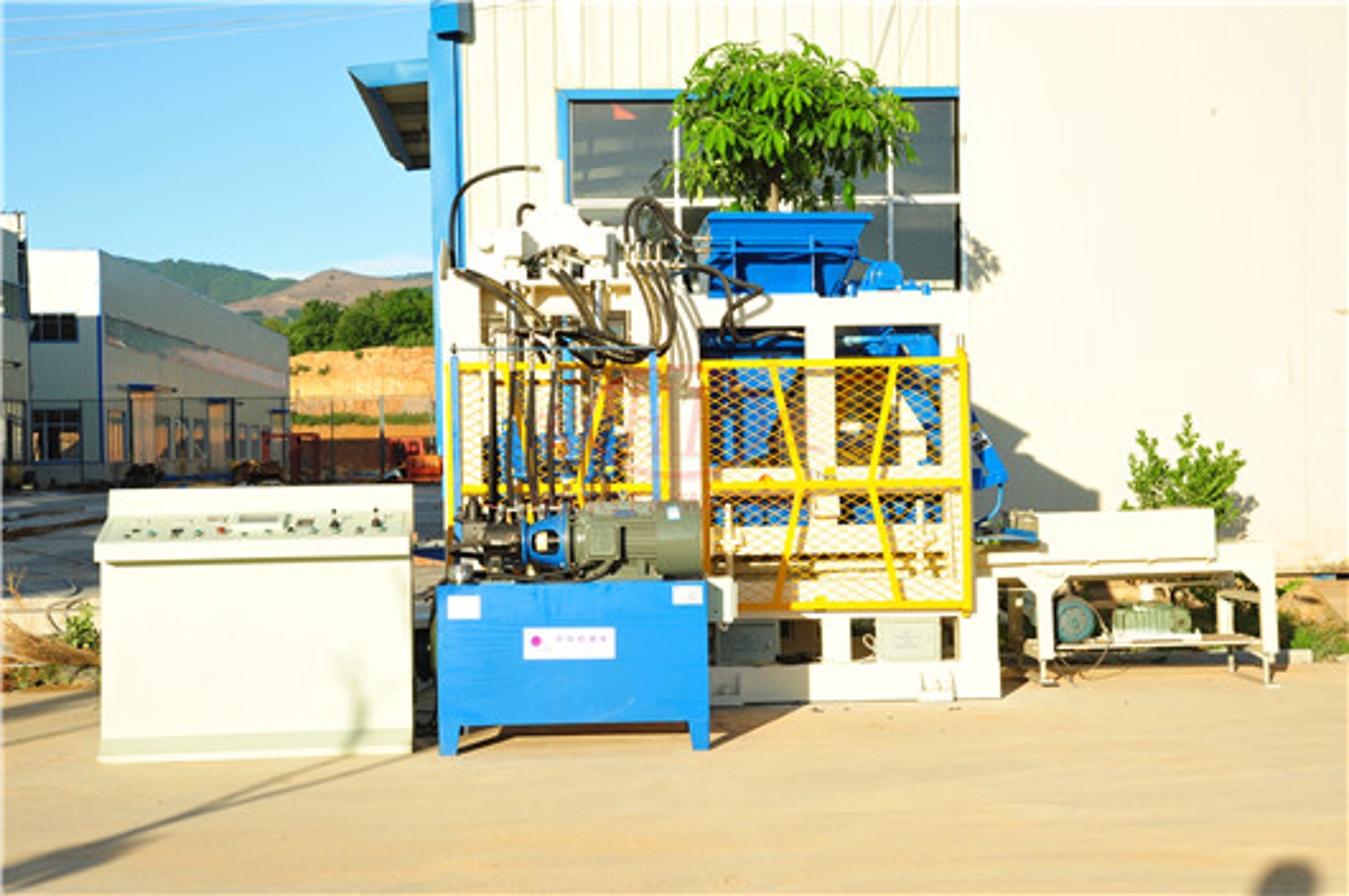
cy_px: 448
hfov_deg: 33.4
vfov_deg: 22.6
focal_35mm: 60
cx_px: 674
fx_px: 2246
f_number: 16
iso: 200
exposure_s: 1/60
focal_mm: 60
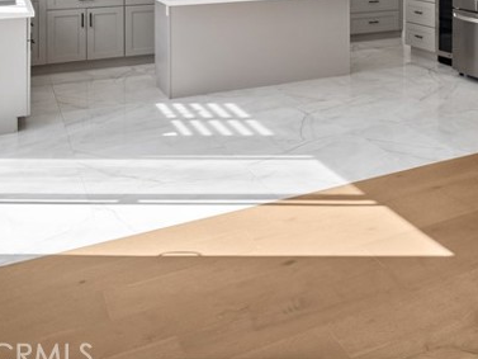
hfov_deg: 38.0
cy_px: -59
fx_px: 649
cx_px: 420
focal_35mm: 47
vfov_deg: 27.6
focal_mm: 18
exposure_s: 1/160
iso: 400
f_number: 8
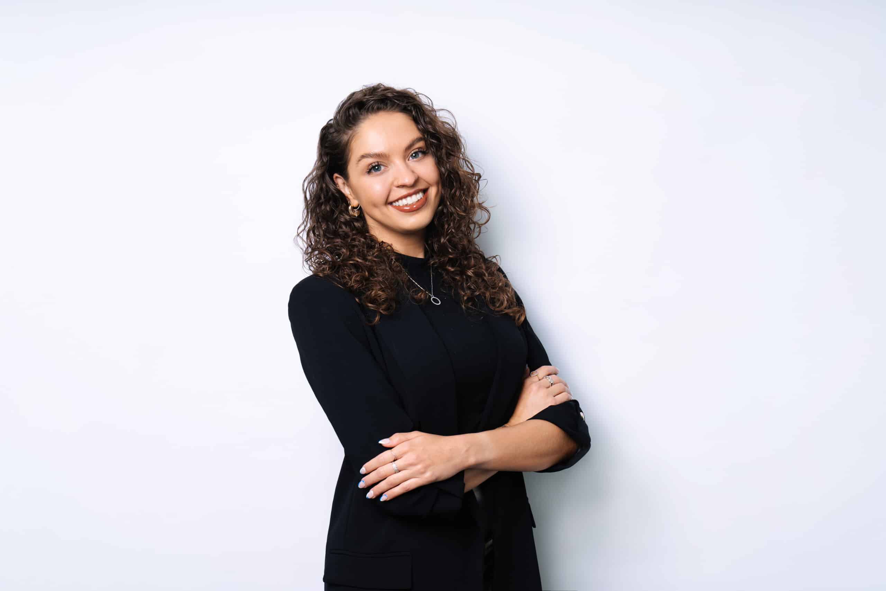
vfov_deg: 28.7
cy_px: 296
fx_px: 1157
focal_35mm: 47
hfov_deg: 41.9
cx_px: 443
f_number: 5.6
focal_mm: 47
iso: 200
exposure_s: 1/160
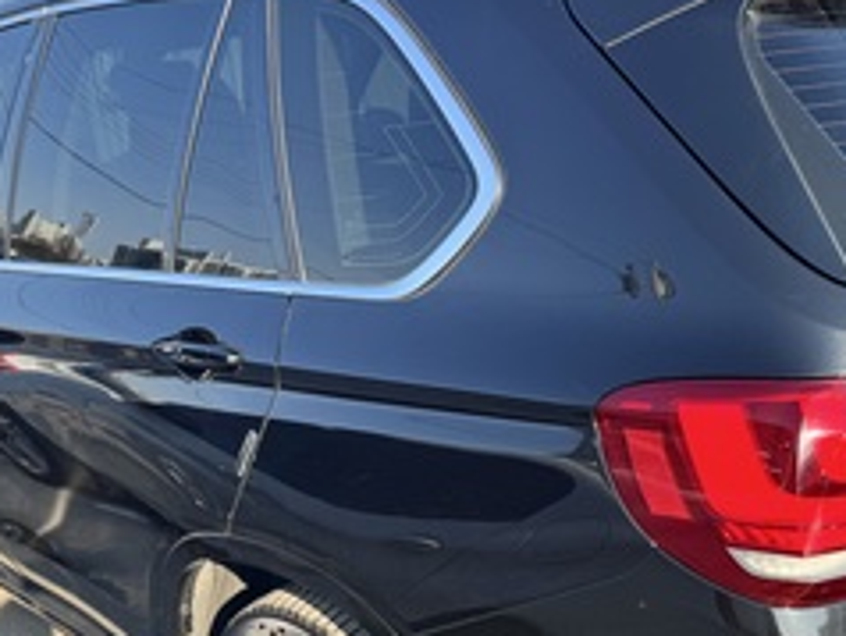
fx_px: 1125
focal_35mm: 46
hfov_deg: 41.1
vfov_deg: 30.6
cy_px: 535
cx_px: 496
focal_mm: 6.76
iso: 80
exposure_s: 1/1215
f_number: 1.78
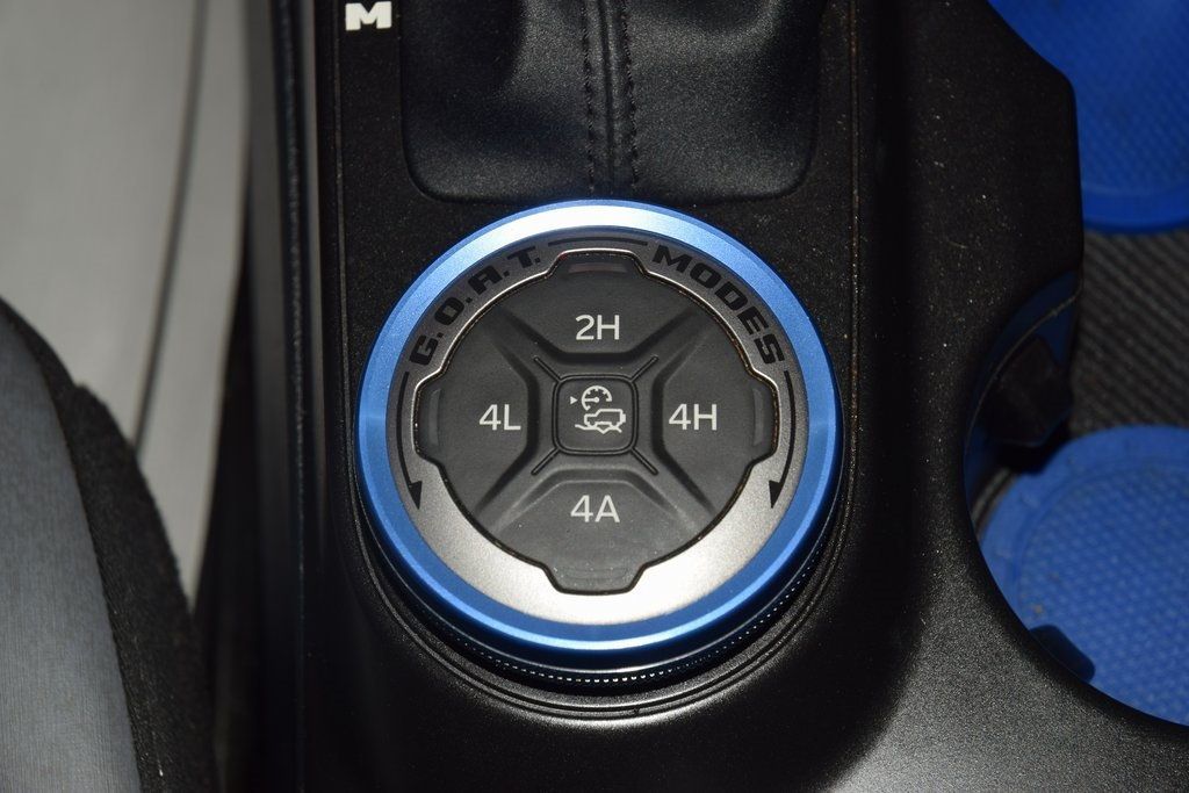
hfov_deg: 19.5
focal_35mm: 105
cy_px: 396
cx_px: 594
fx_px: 3468
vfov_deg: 13.0
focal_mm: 70
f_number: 8
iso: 100
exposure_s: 1/125
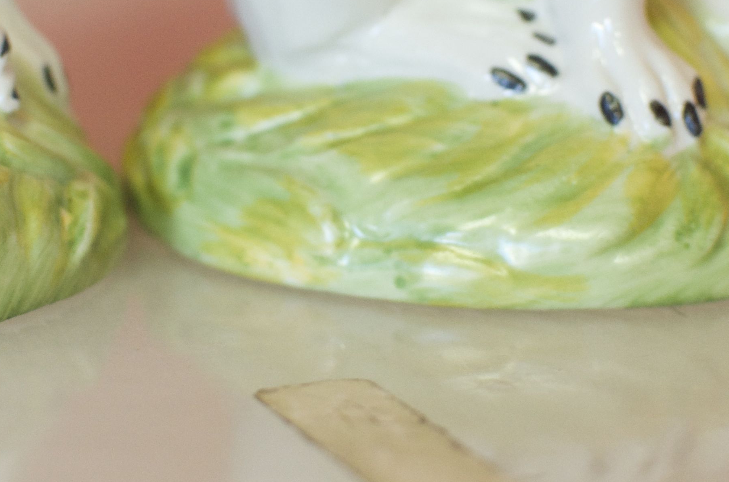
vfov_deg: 9.5
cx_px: 227
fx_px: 2897
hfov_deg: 14.3
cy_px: 46
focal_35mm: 143
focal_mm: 35
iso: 1250
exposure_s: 1/100
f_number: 4
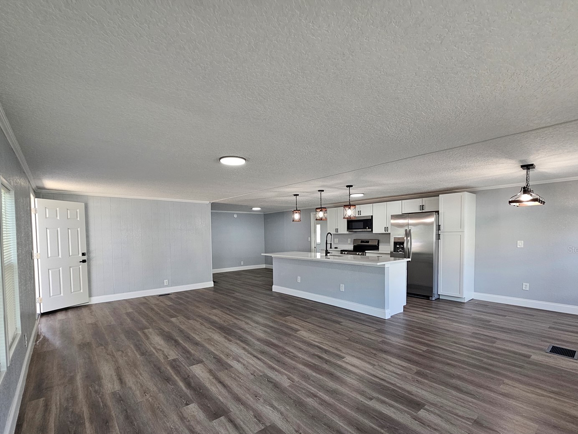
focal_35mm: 15
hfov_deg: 98.1
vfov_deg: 81.2
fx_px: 250
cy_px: 249
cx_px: 274
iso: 100
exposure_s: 1/60
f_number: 2.2
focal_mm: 2.2
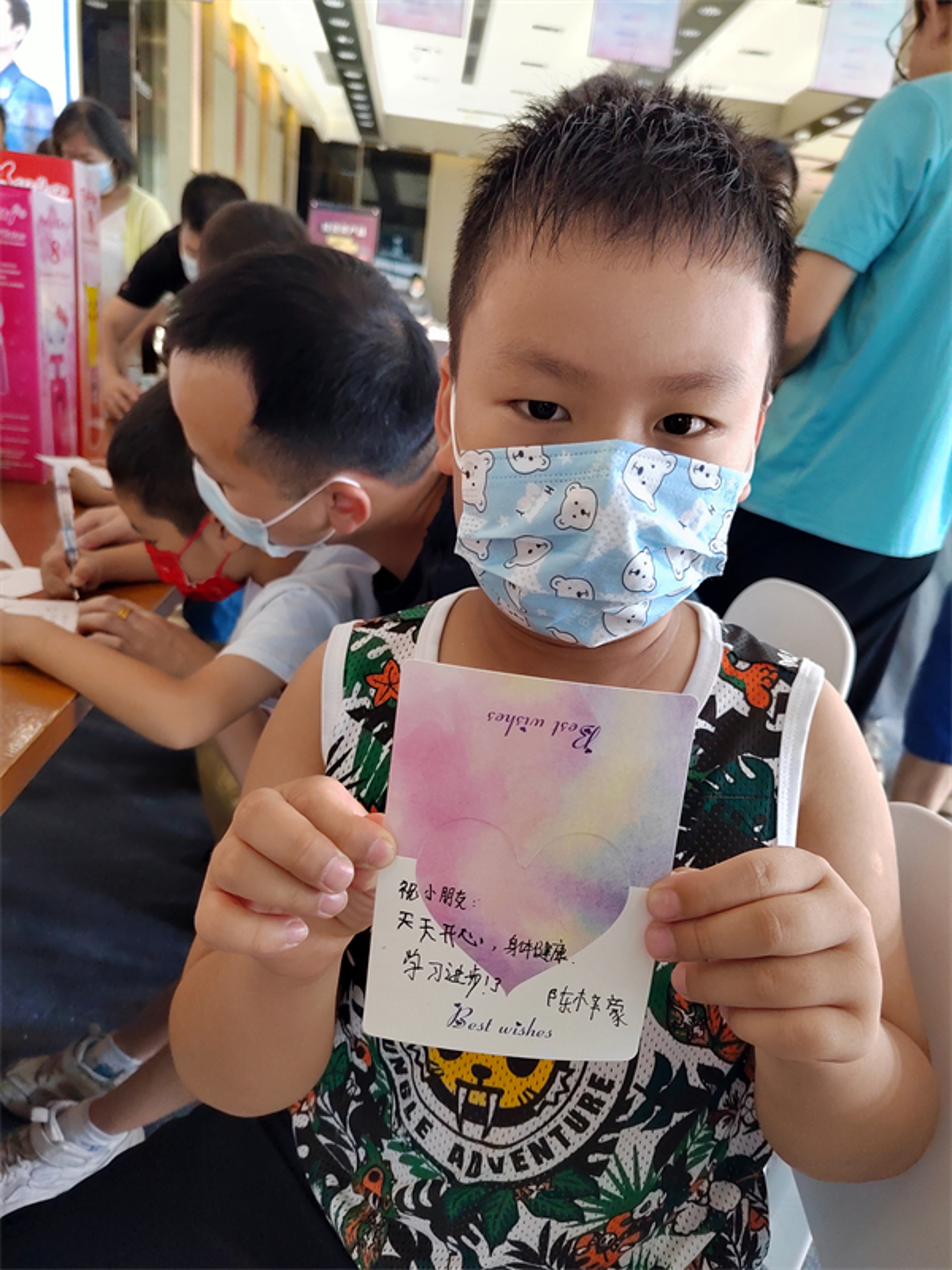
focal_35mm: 23
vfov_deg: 73.9
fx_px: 843
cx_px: 476
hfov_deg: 58.9
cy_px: 635
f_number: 1.9
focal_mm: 5.52
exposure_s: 1/100
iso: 647
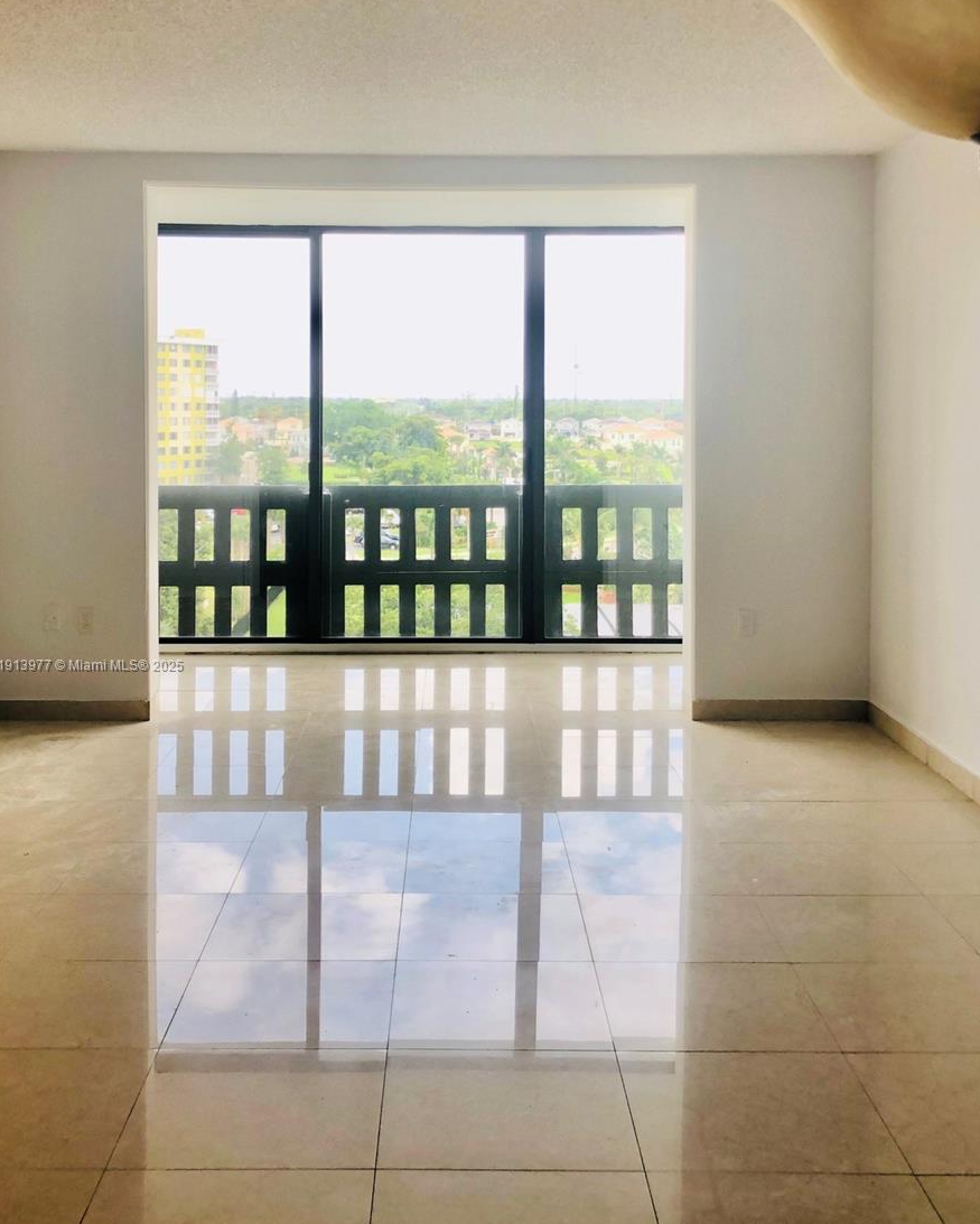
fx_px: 1087
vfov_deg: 58.7
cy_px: 666
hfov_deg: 48.5
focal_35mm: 30
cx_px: 482
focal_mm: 4
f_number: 1.8
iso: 50
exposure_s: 1/120
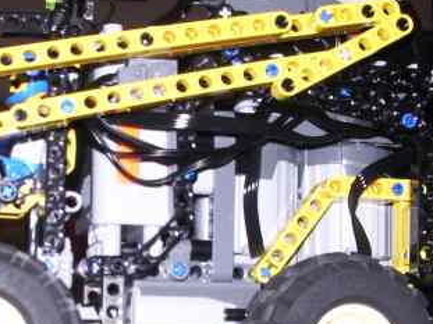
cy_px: 314
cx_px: 32
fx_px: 1125
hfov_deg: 21.2
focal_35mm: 90
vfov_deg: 16.1
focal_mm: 5.8
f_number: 4.3
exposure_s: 1/40
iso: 100
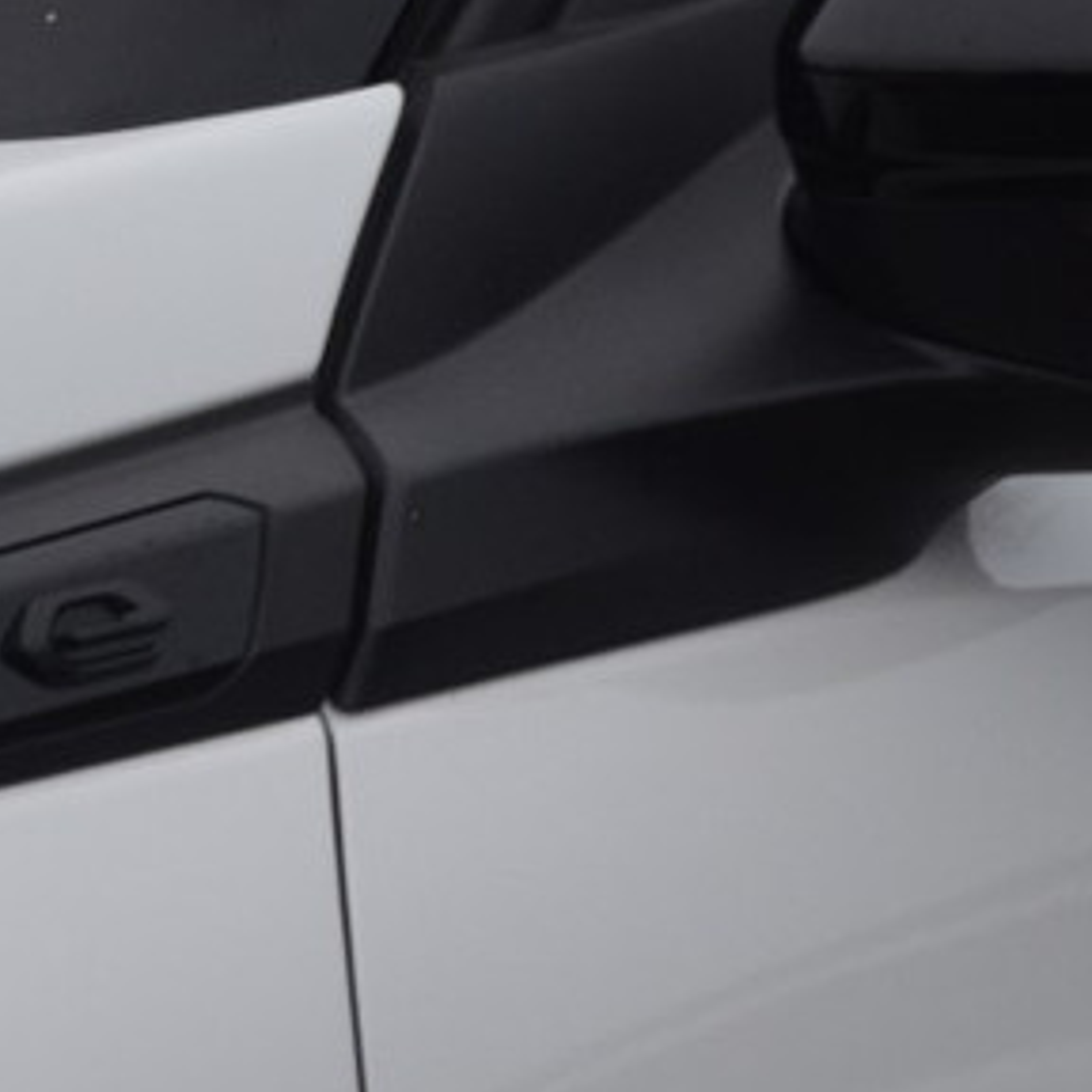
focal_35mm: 386
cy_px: 461
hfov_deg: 4.5
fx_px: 13759
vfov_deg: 4.5
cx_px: 698
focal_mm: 85
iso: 900
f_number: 5.6
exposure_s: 1/125
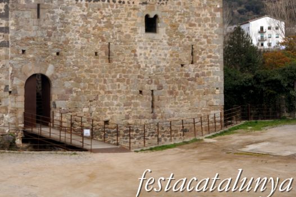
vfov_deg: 20.7
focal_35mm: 64
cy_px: 11
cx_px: 9
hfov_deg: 29.6
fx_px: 526
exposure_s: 1/250
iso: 200
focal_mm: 22
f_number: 8
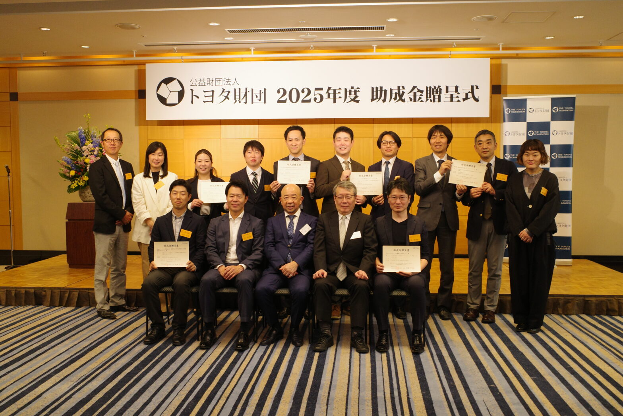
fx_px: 606
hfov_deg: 54.4
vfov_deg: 37.8
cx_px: 312
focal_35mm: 35
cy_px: 208
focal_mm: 18.3
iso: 800
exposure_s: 1/30
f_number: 5
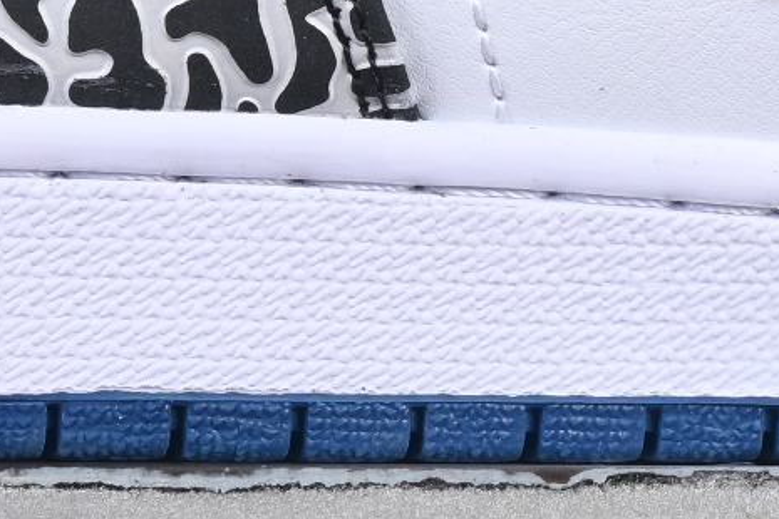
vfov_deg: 3.0
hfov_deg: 4.6
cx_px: 1092
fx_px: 9715
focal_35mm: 449
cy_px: -497
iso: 160
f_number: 7.1
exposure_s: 1/80
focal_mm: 50
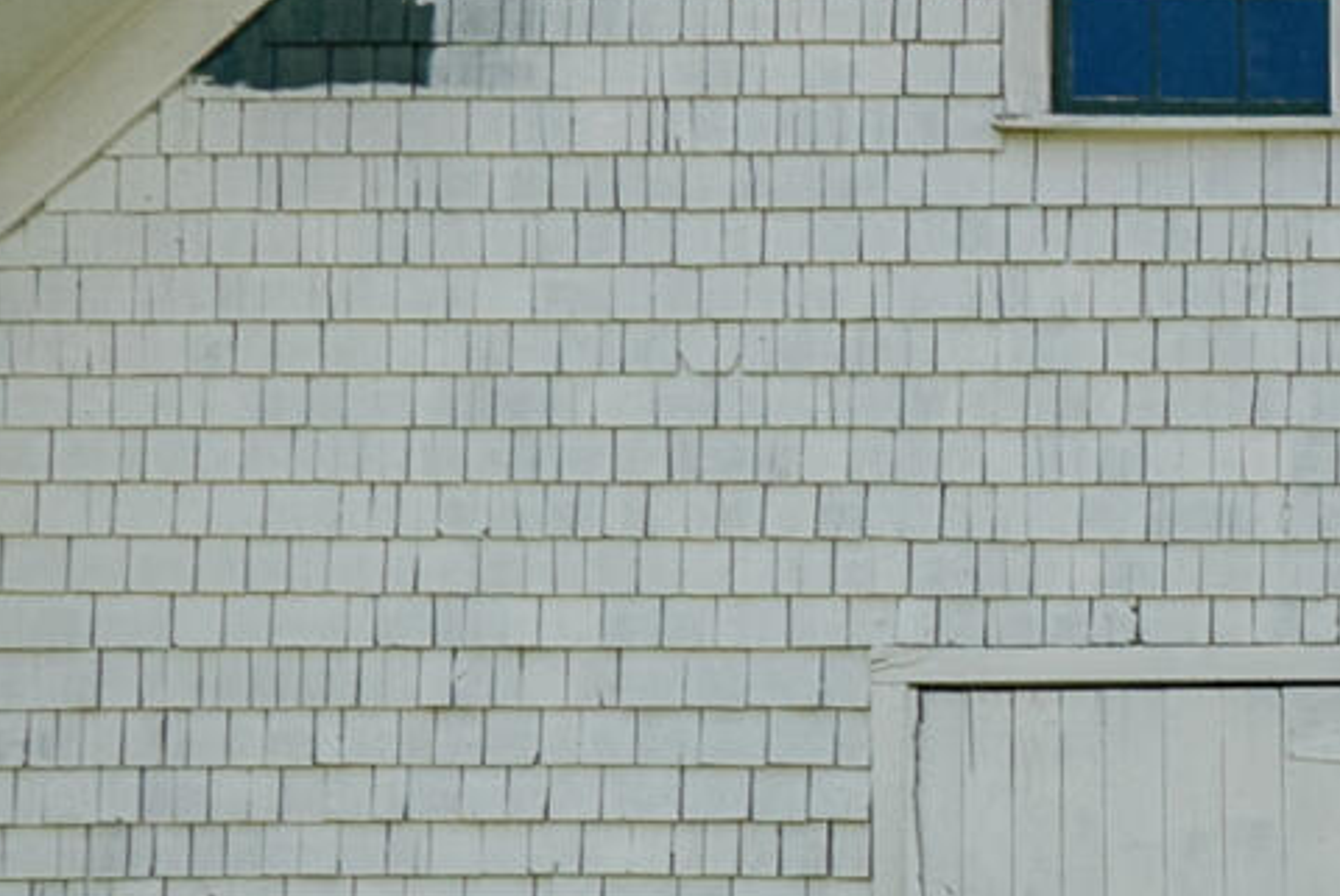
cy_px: 1686
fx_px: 3726
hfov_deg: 15.0
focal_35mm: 100
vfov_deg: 12.4
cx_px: 2959
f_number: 8
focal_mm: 16
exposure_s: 1/320
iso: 320
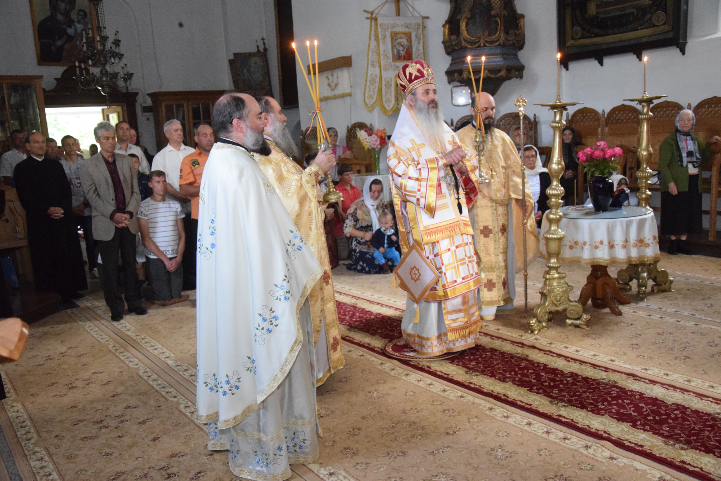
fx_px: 661
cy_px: 240
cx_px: 360
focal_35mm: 33
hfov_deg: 57.2
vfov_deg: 40.0
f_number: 3.8
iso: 6400
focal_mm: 22
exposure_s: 1/100
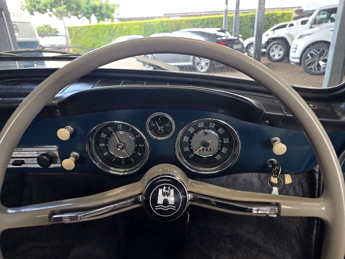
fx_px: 229
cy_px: 130
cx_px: 172
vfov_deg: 58.9
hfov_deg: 73.9
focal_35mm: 23
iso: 100
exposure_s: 1/180
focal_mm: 6.25
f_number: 1.7
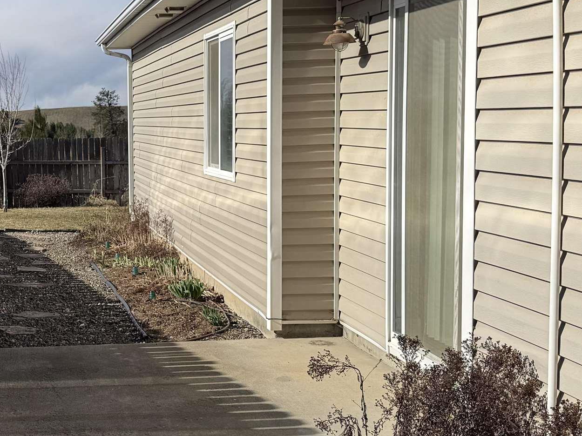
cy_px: 212
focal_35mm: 59
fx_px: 992
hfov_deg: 31.0
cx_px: 45
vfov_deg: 24.8
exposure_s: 1/7353
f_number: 1.78
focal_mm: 6.76
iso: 80
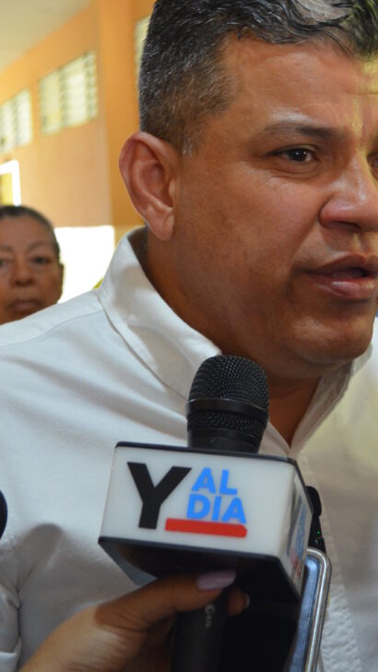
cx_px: 232
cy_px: 303
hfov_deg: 16.8
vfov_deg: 29.3
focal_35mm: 72
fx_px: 1282
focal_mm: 32
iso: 1600
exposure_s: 1/50
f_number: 4.8
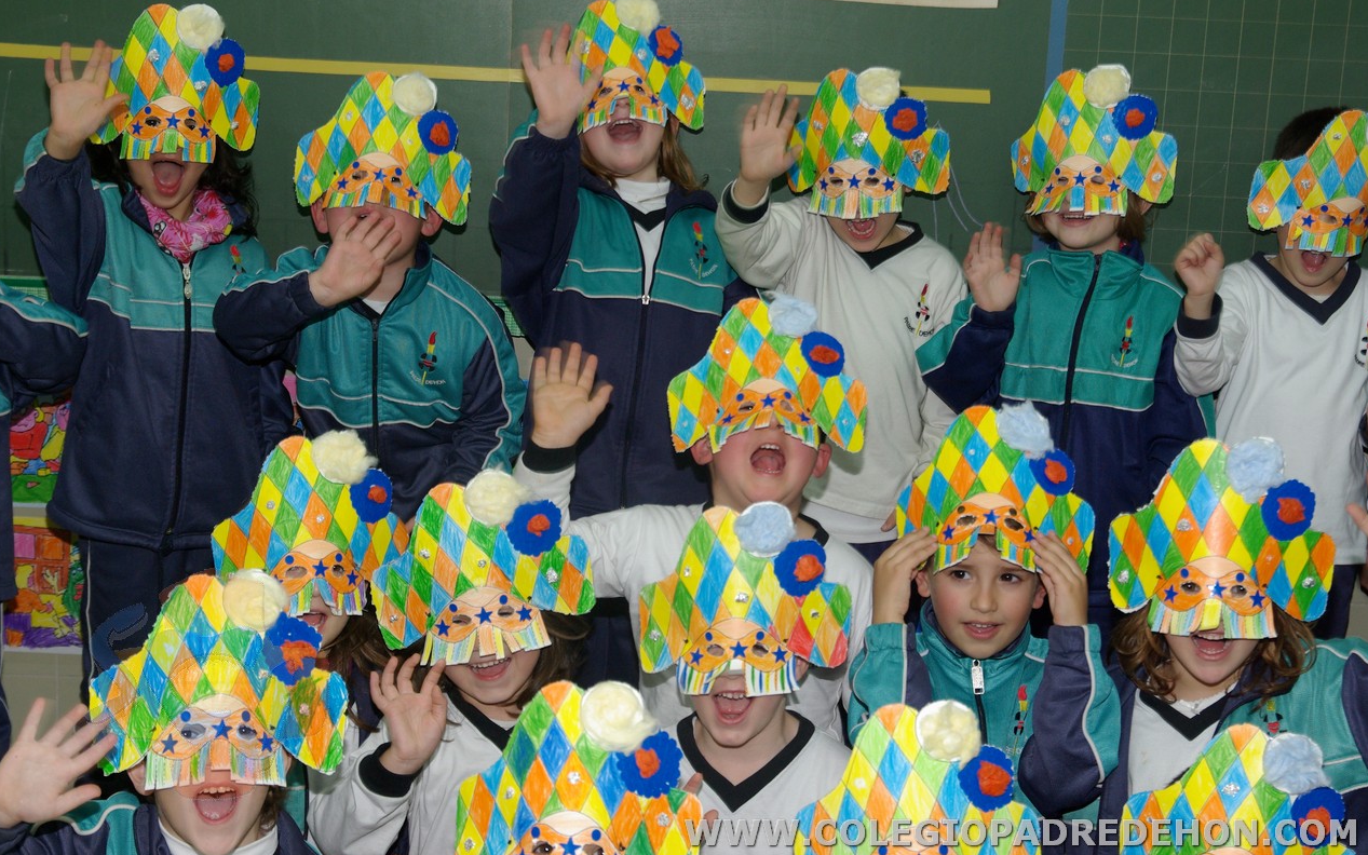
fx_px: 2480
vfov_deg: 19.6
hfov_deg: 30.8
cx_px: 688
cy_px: 411
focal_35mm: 67
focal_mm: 43
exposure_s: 1/60
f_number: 5.6
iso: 400
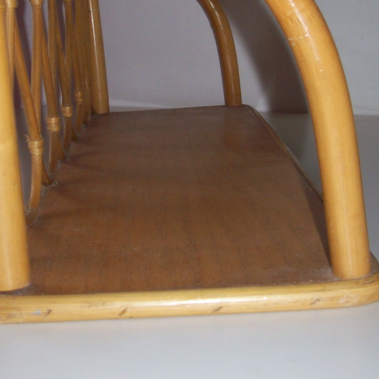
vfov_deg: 25.3
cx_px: 153
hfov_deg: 25.7
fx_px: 830
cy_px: 77
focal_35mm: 67
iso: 80
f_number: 2.7
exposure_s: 1/64
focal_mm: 6
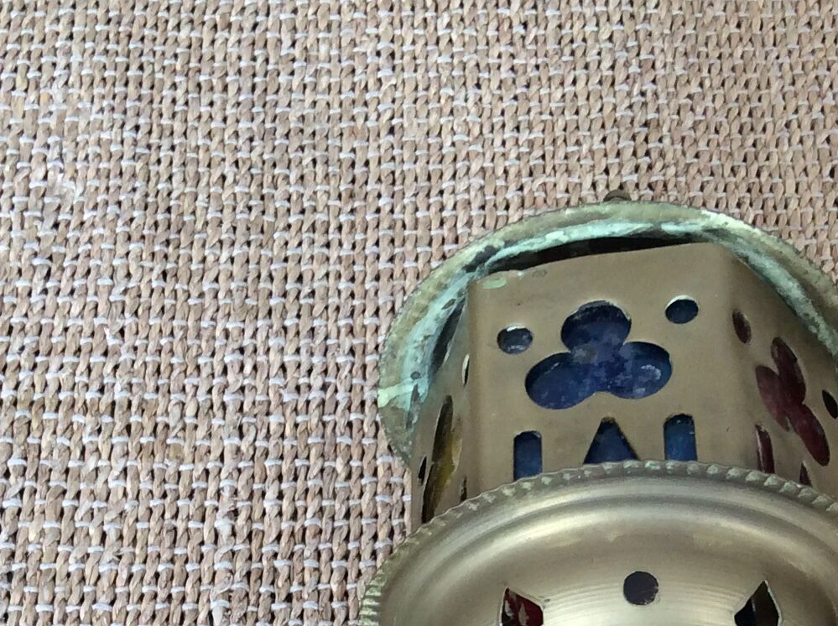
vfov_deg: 16.8
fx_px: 2006
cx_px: 476
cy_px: 795
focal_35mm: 83
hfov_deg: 23.6
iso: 50
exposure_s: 1/25
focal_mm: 3.3
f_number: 2.4
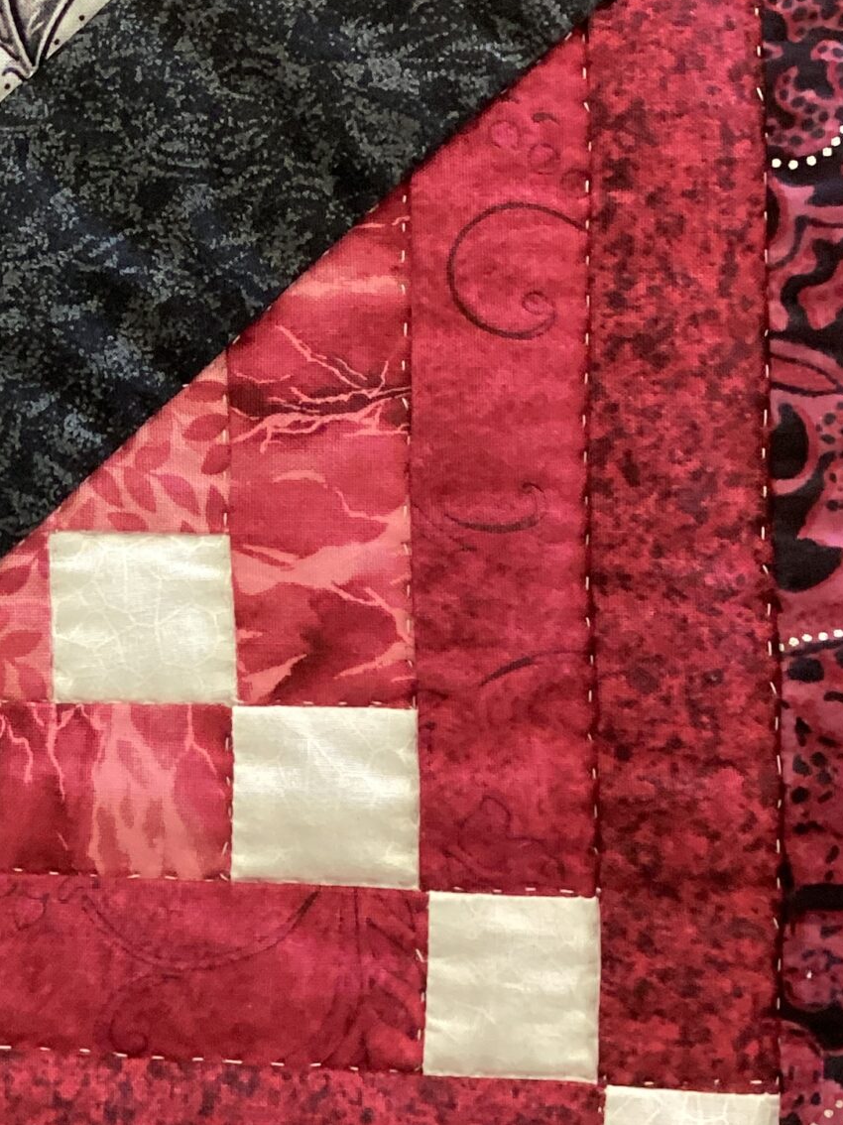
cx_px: 15
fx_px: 2274
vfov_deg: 27.7
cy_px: 431
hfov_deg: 20.4
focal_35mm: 70
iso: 320
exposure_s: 1/50
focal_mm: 3.3
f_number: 2.4
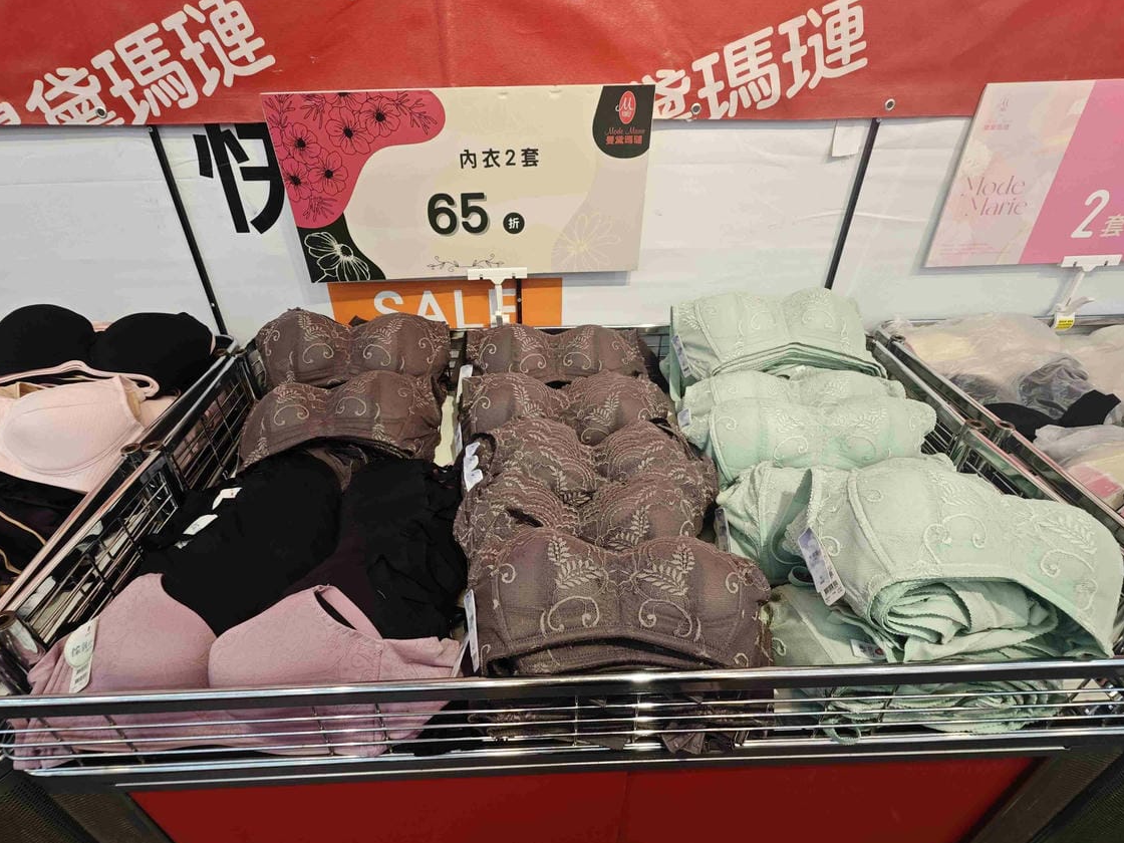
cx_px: 543
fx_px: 487
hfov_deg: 98.1
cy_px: 427
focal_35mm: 15
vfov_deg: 81.7
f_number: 1.8
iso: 80
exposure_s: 1/120
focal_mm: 2.03
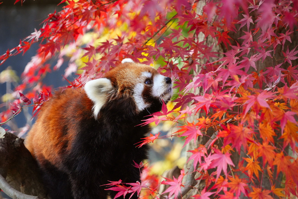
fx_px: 1275
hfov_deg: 13.3
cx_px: 149
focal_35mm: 154
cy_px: 100
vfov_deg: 8.9
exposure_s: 1/640
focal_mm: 154
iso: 5000
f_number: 6.3
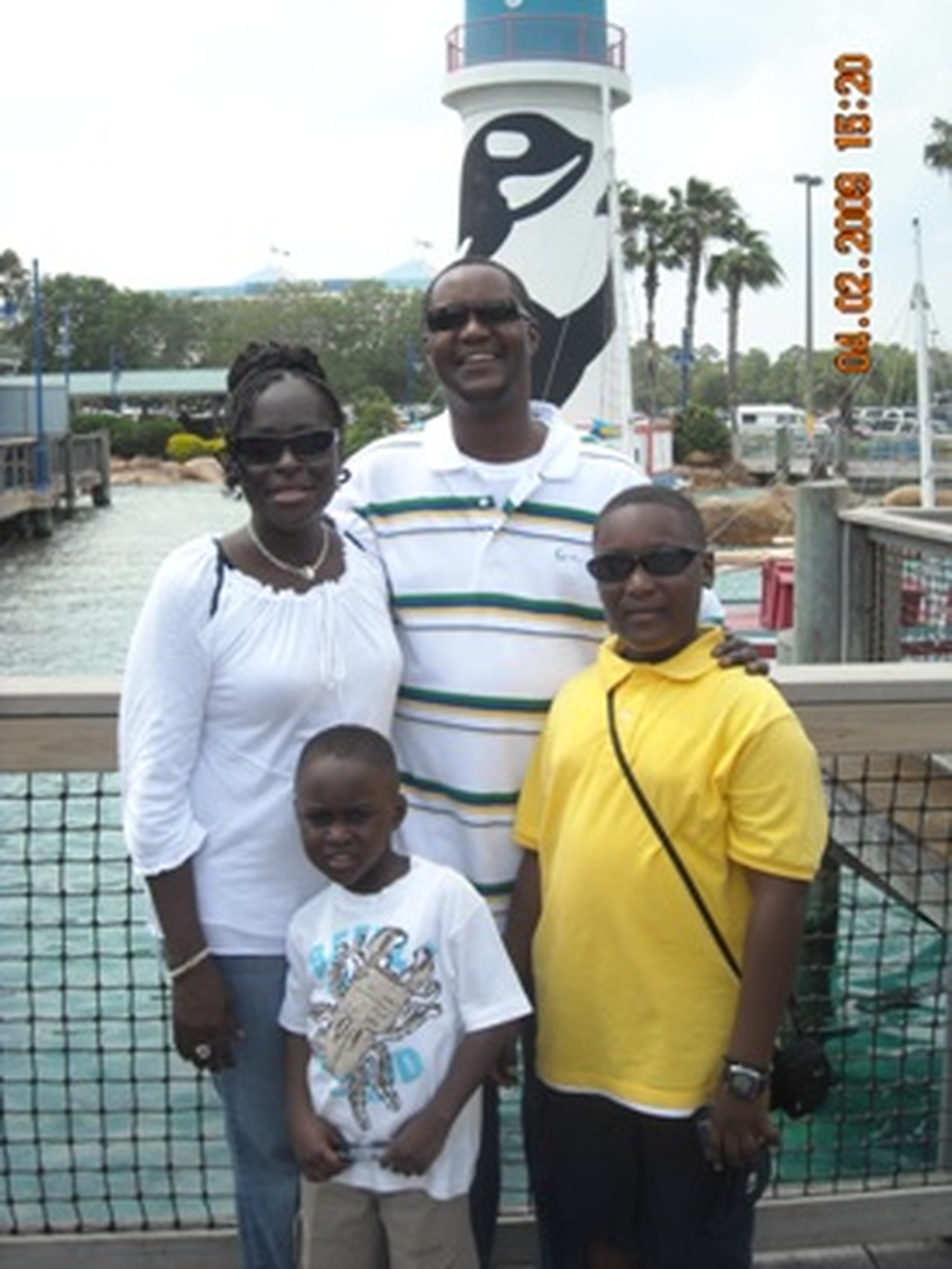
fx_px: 1613
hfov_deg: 32.9
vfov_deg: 42.9
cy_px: 634
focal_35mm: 44
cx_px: 476
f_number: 6.1
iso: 64
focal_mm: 7.1
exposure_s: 1/201
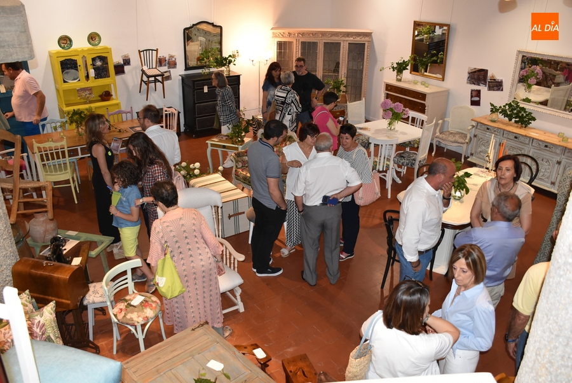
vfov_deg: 43.7
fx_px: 477
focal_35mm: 30
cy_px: 192
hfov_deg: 61.9
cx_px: 286
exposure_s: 1/60
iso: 1100
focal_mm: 20
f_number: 3.5
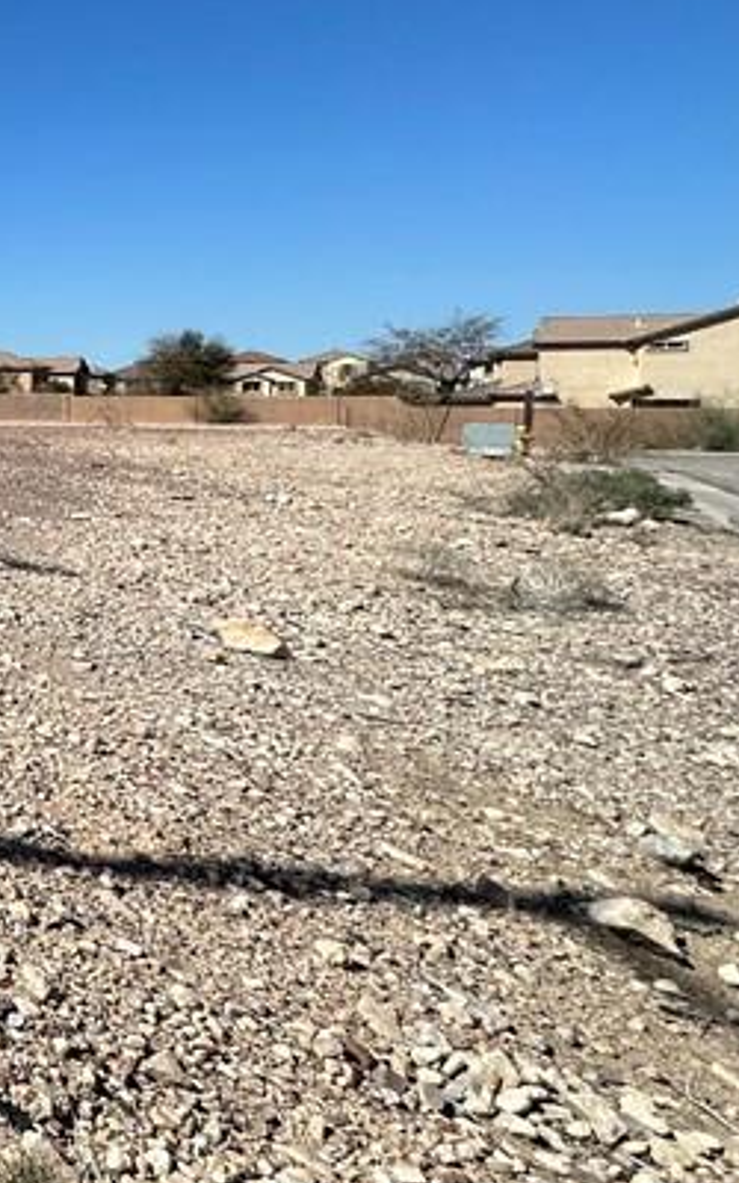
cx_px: -647
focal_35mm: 38
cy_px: 423
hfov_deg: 20.7
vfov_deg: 50.9
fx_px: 1225
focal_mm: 2.22
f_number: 2.2
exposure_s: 1/3731
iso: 50
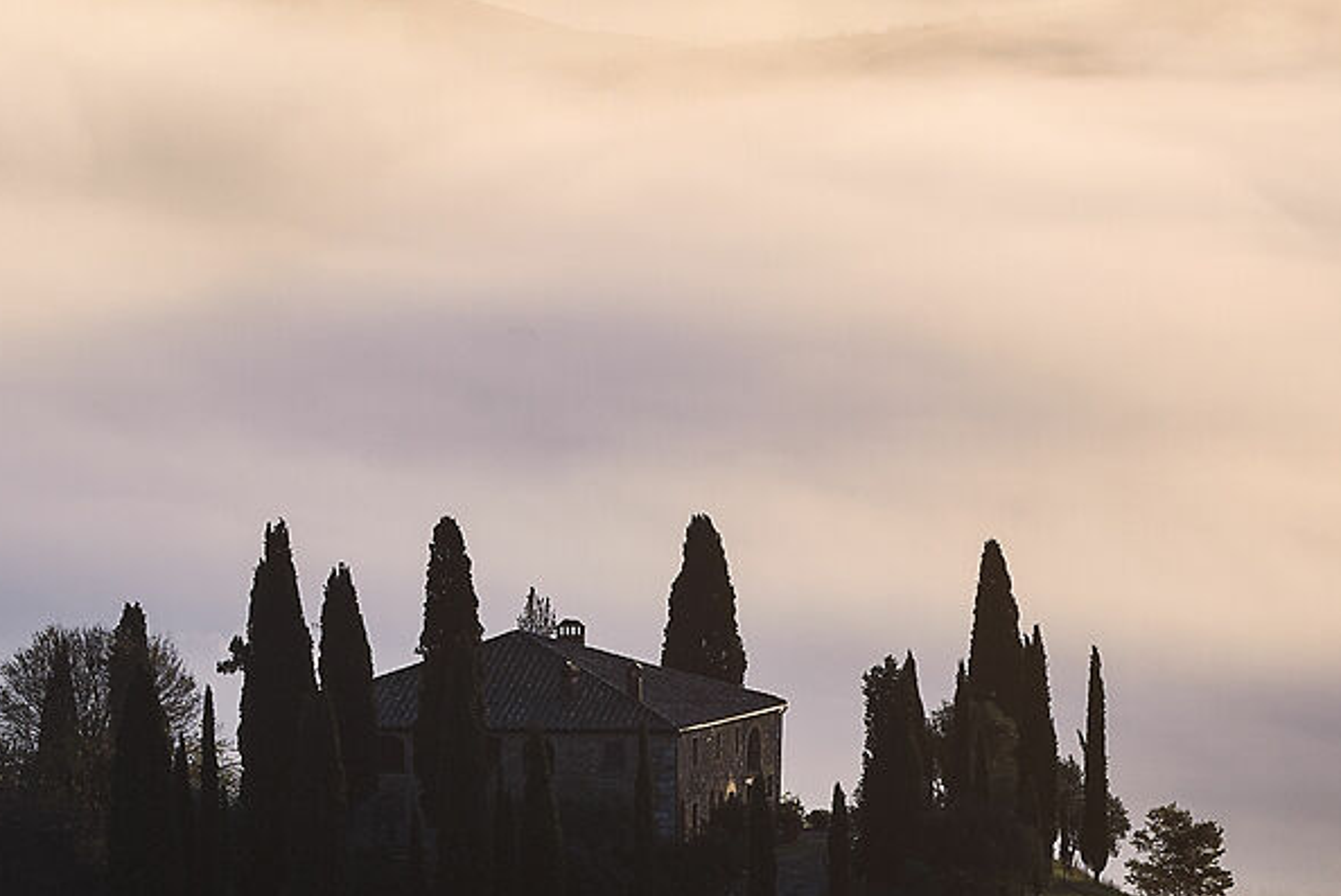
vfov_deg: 2.5
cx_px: 1899
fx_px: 20315
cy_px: 1101
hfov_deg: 3.8
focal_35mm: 545
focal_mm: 135
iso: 64
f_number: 11
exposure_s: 1/80
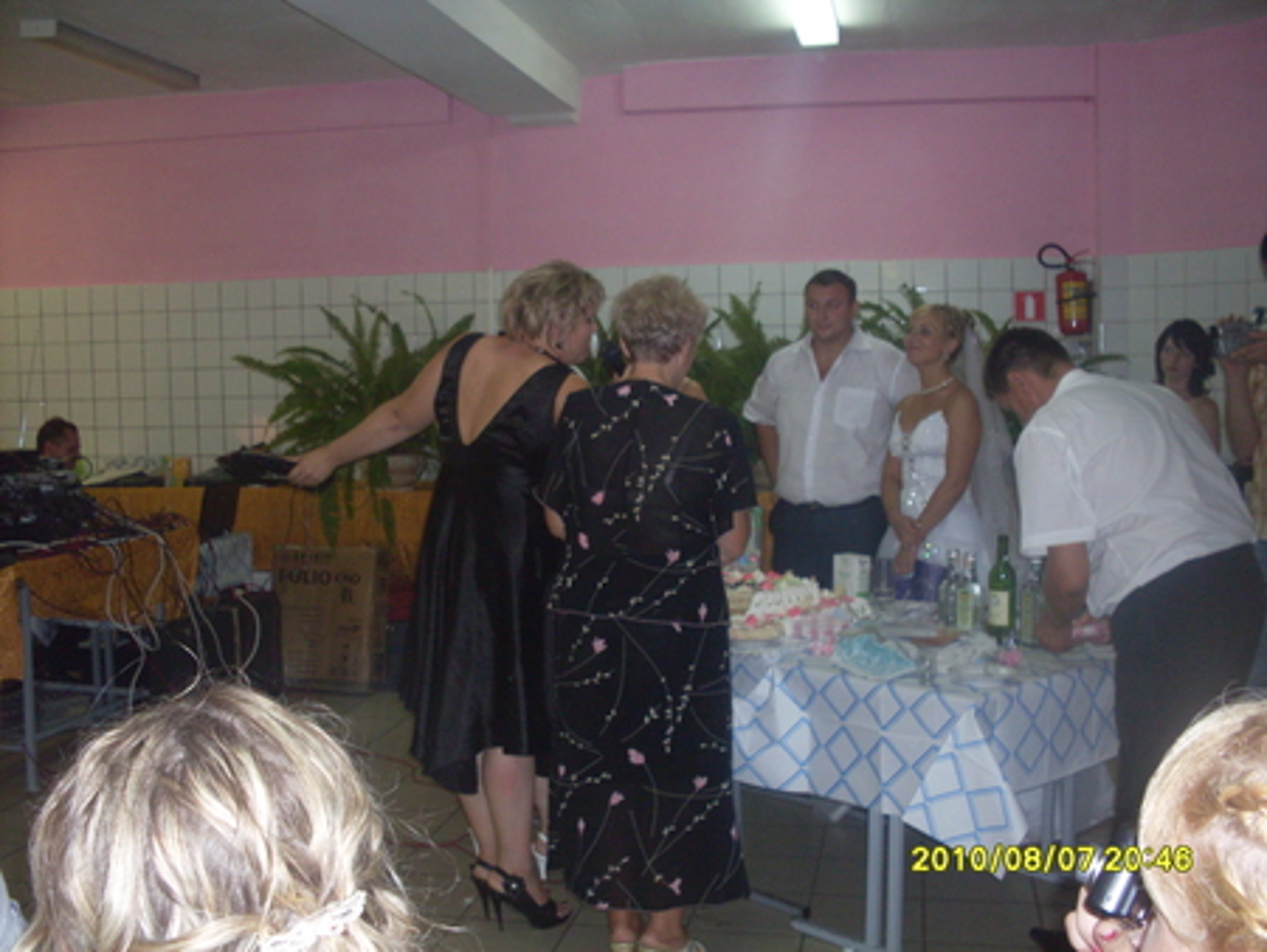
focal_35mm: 38
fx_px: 1392
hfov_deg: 49.0
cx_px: 634
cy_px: 476
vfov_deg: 37.8
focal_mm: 6.3
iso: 160
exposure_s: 1/45
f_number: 2.8
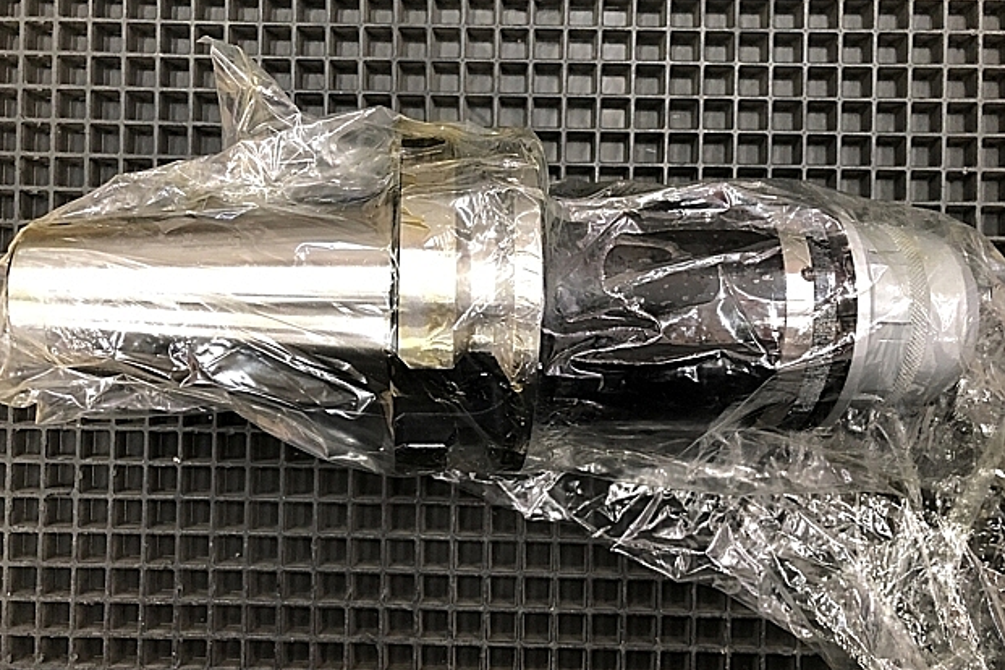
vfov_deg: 43.6
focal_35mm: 30
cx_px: 508
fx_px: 837
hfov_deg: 61.9
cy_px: 345
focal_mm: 3.99
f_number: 1.8
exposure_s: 1/15
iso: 80
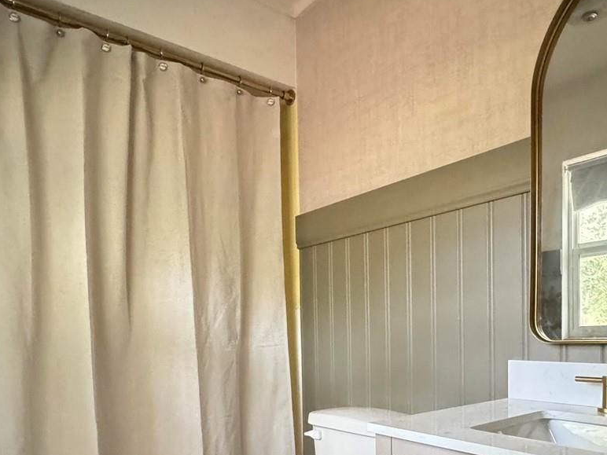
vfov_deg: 46.3
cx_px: 348
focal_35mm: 29
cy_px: 347
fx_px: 509
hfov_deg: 61.4
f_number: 2.2
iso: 1600
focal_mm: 2.22
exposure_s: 1/37
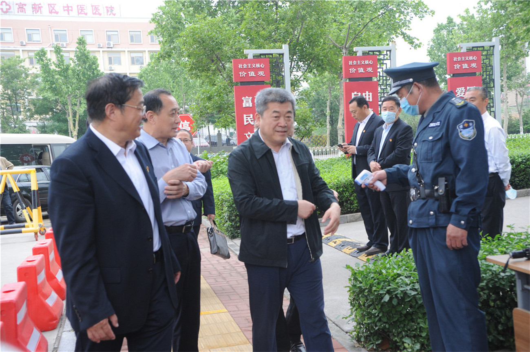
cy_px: 176
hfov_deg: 44.5
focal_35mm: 44
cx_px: 265
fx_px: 647
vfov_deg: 30.5
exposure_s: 1/200
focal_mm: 44
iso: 1600
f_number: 7.1
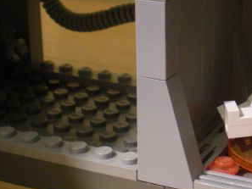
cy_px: 125
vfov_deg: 16.0
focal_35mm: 92
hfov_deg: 20.7
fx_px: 670
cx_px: 248
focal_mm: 6.3
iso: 200
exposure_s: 1/22.8
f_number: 3.1
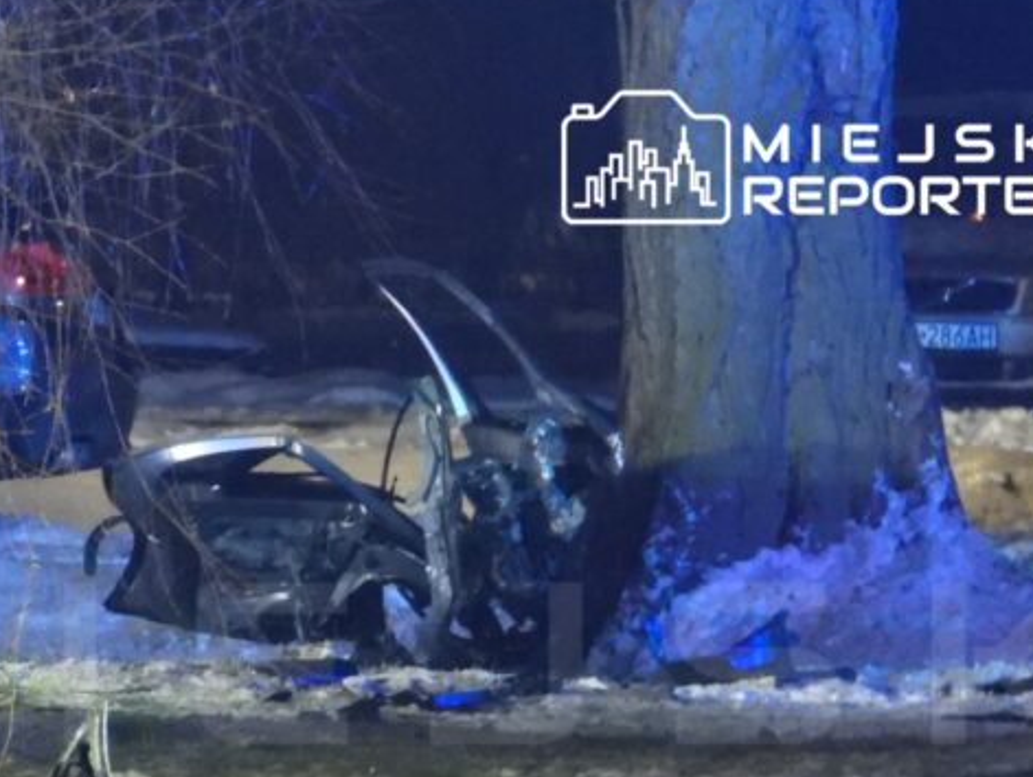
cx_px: 116
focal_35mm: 1086
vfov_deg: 1.4
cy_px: 779
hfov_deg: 1.8
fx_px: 32433
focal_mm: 89.9
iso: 1600
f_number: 5
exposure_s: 1/3
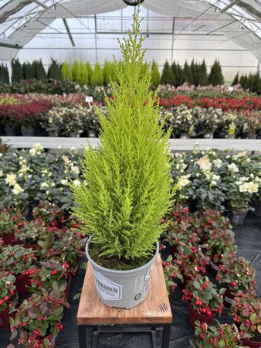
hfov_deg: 56.9
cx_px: 130
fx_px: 241
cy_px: 174
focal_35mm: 24
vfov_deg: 71.6
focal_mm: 6.76
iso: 80
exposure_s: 1/461
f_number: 1.78
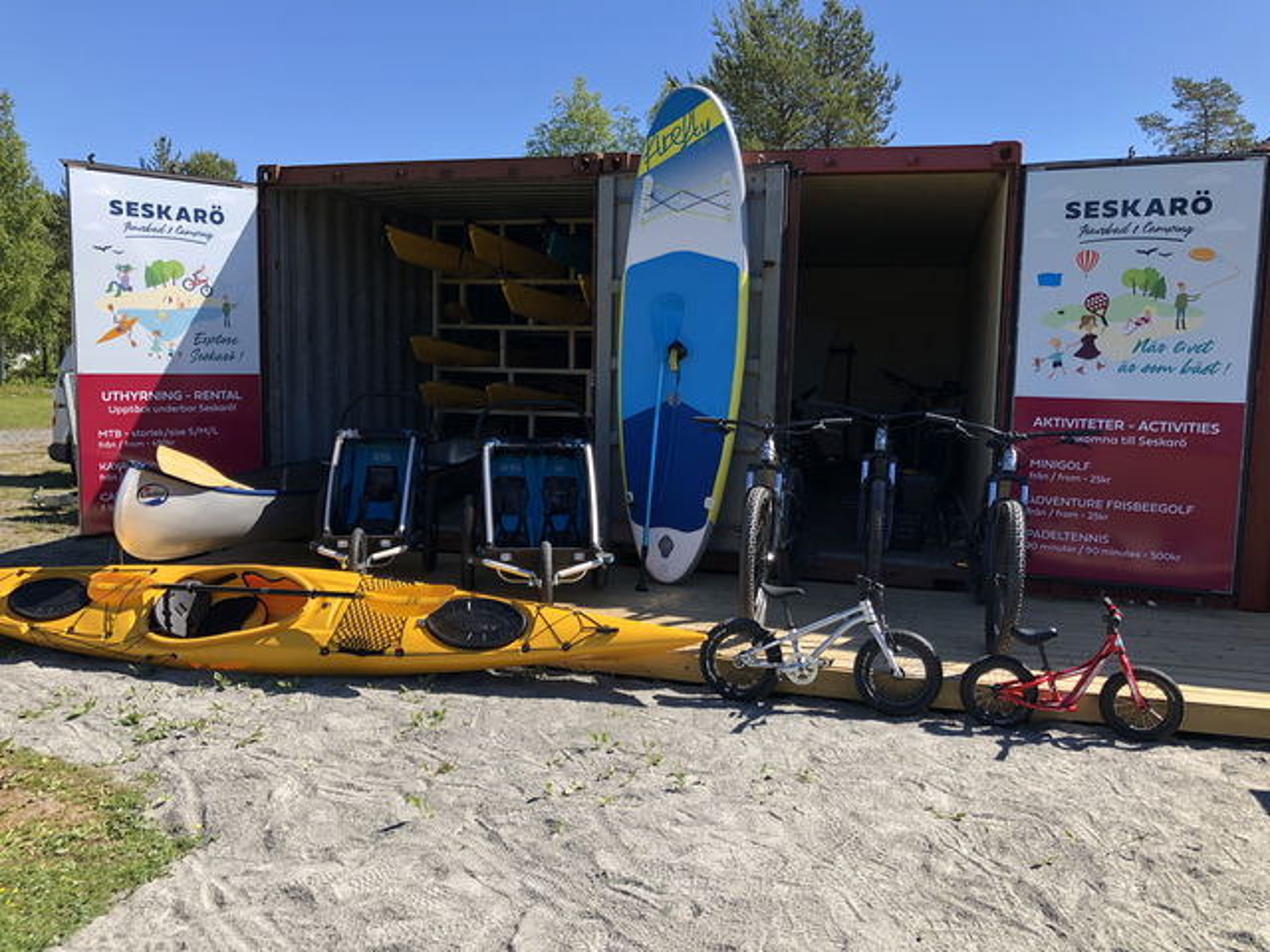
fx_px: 1027
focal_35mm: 28
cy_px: 476
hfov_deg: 63.4
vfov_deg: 49.7
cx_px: 635
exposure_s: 1/941
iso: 20
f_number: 1.8
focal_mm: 3.99
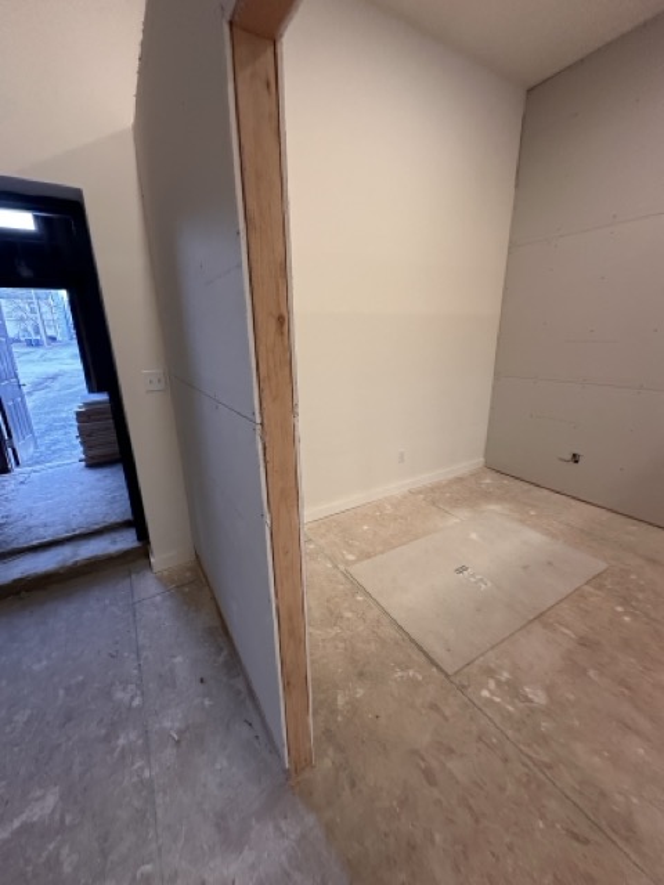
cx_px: 332
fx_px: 358
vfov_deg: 102.1
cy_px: 442
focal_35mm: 14
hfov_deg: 85.7
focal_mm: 2.22
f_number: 2.2
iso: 200
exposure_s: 1/60
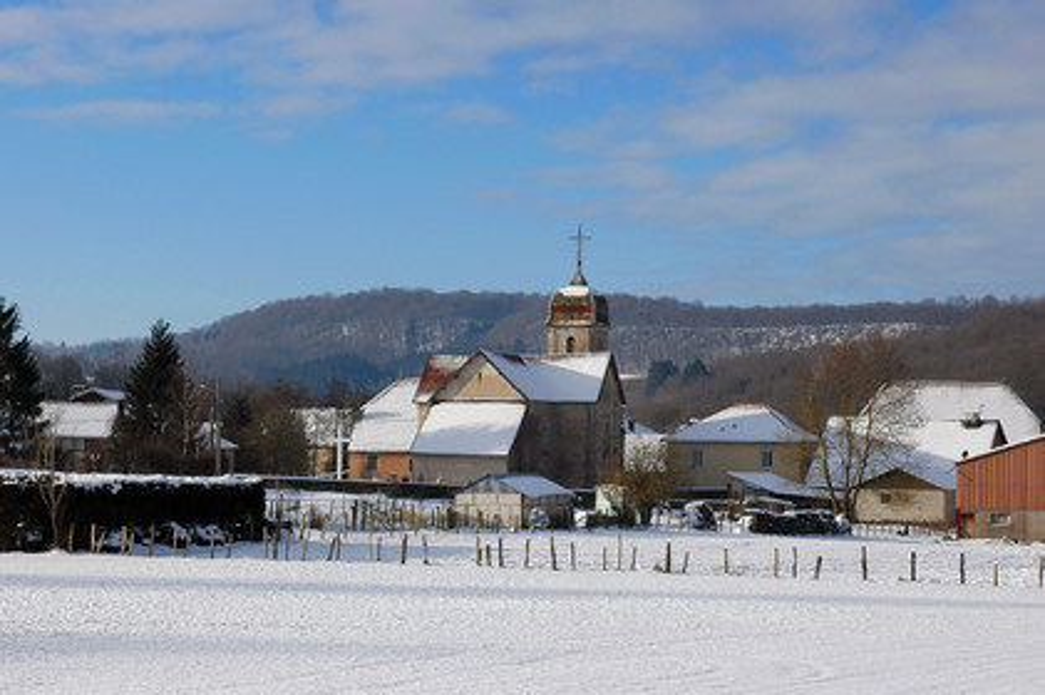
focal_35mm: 90
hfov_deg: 22.6
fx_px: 2610
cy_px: 348
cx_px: 522
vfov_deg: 15.2
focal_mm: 60
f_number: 10
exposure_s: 1/400
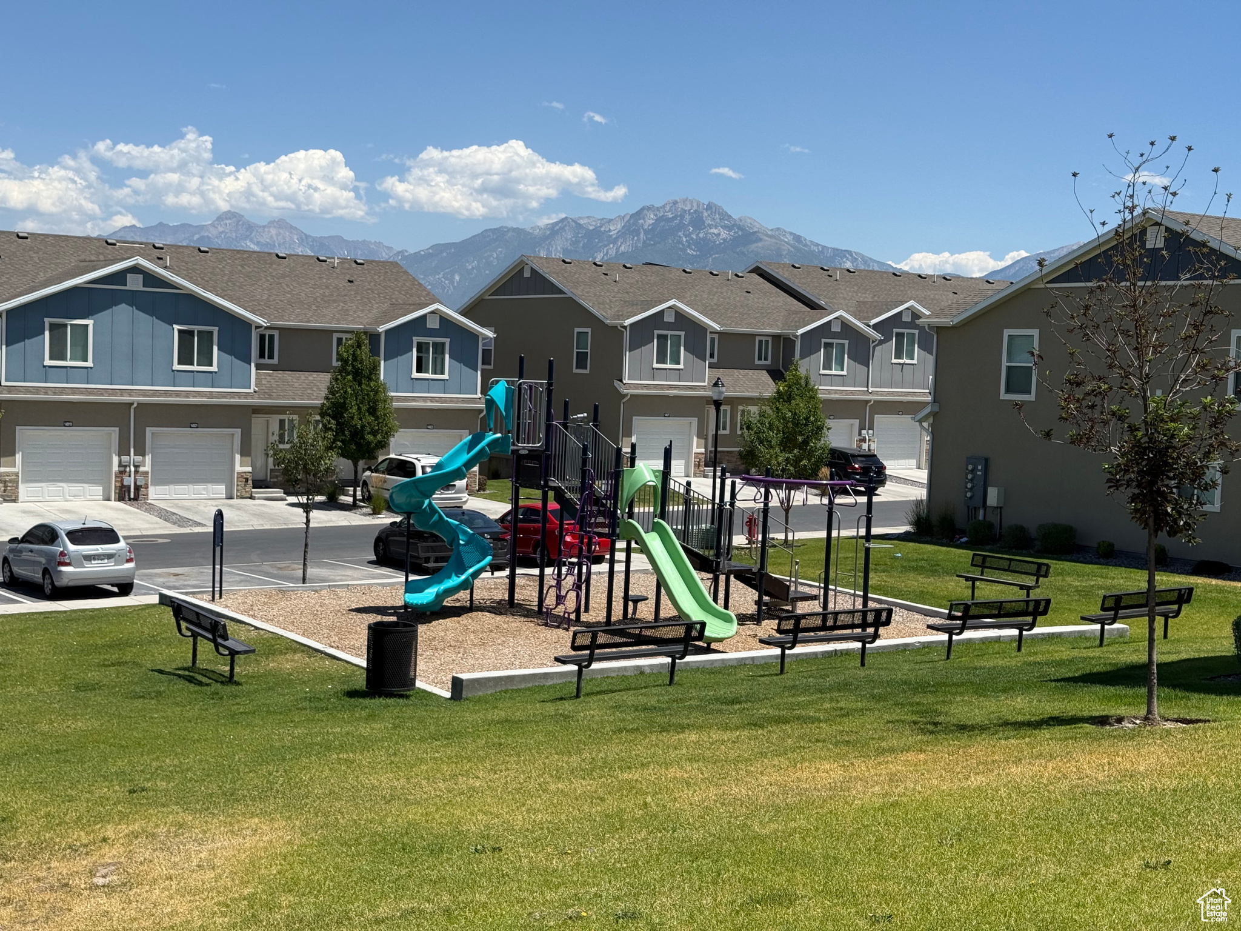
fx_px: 1721
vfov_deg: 30.3
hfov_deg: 39.7
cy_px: 466
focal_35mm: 48
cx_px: 620
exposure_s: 1/5208
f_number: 1.78
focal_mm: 6.76
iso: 64
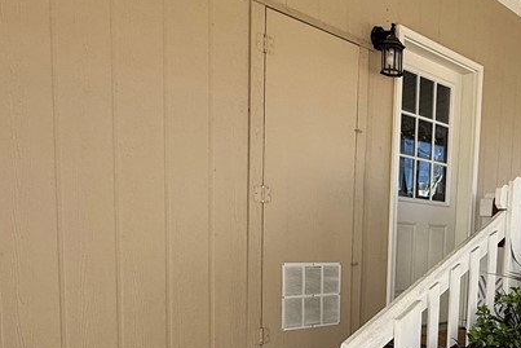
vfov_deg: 34.3
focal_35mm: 37
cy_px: 303
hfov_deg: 45.5
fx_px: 536
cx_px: 495
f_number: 2.2
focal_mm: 2.22
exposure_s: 1/433
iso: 64
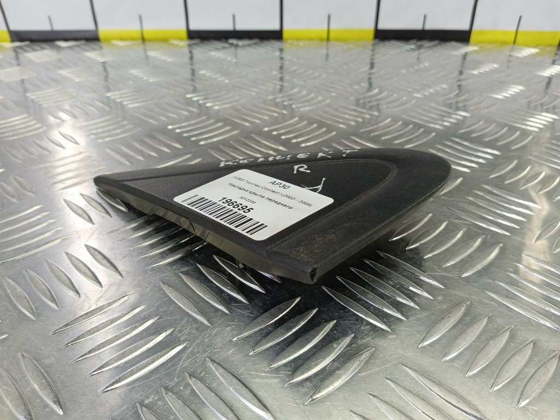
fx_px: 372
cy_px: 210
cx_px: 280
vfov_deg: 58.9
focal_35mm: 23
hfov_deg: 73.9
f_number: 1.6
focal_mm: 4.11
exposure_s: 1/50
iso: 145
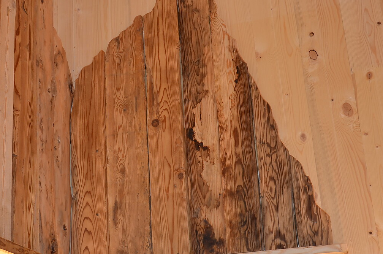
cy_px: 128
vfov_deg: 17.0
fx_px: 849
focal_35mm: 80
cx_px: 110
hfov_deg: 25.2
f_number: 4.5
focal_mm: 28
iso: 100
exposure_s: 1/60
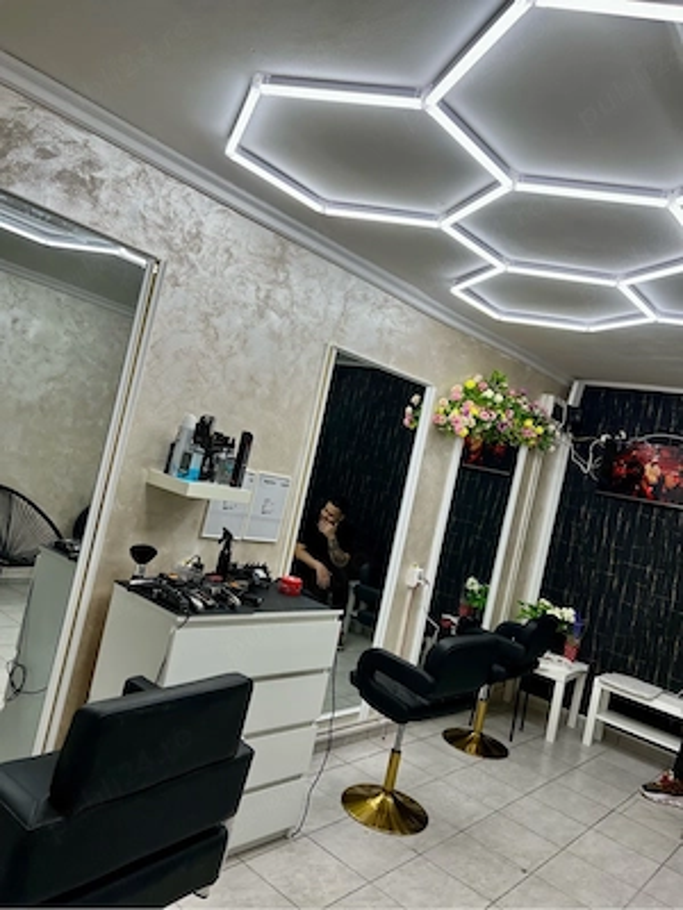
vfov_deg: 67.3
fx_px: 684
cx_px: 342
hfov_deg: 53.1
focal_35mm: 26
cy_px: 455
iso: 40
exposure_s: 1/165
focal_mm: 5.7
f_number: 1.5
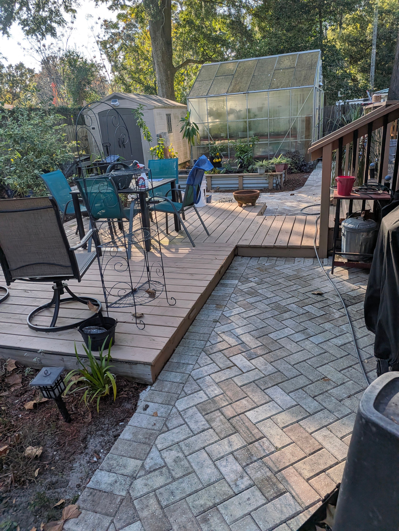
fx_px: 369
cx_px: 200
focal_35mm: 24
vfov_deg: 71.6
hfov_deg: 56.8
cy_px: 266
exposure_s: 1/794
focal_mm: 4.53
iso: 23
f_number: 1.7
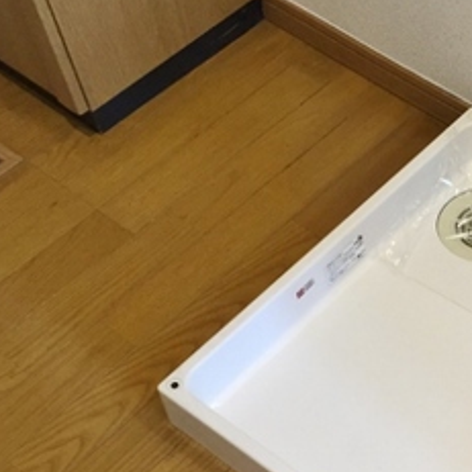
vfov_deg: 24.0
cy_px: 368
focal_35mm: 71
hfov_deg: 22.8
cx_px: 529
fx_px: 1095
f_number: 2.2
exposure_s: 1/33
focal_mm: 4.15
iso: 160
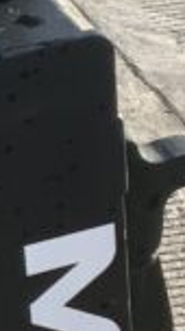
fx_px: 1866
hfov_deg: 5.5
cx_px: -259
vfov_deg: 10.1
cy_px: 242
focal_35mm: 213
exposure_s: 1/580
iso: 16
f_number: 1.8
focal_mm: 3
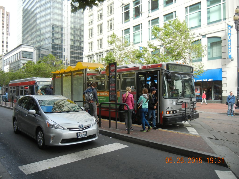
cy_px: 90
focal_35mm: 30
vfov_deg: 46.8
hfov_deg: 60.0
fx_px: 207
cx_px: 120
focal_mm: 5.4
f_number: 3.5
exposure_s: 1/276
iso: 160
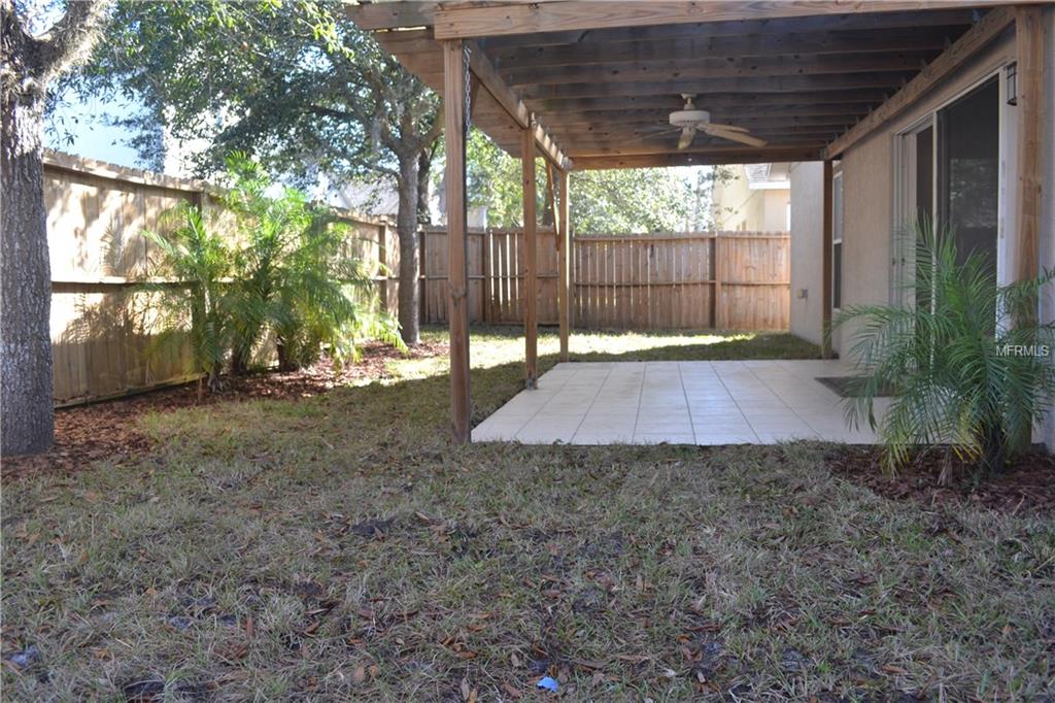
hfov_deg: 67.4
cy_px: 352
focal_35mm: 27
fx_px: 791
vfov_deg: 47.9
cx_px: 528
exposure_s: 1/125
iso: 400
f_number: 5.6
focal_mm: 18
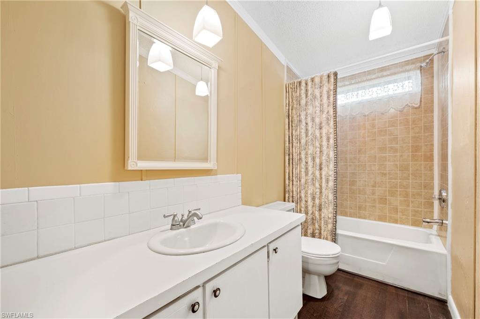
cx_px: 240
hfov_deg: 104.3
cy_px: 160
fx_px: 187
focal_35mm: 14
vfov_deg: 81.1
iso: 100
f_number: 8
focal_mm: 14
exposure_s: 1/1.25
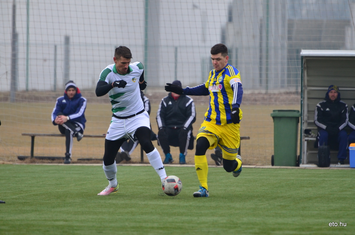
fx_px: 4429
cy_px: 118
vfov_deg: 3.0
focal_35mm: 450
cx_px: 178
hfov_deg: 4.6
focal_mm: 300
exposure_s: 1/800
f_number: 5.6
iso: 800
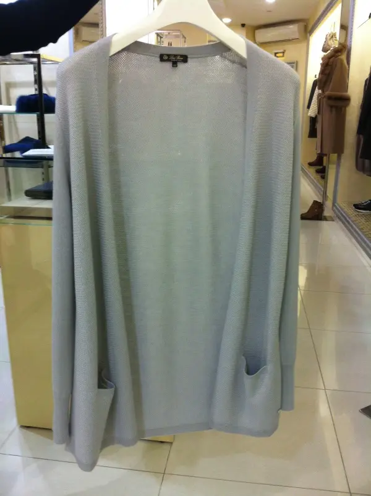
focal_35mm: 35
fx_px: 501
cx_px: 186
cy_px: 248
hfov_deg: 40.6
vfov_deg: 52.7
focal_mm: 3.85
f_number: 2.8
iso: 125
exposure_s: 1/17
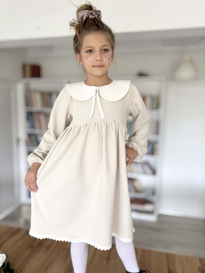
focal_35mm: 26
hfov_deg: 53.1
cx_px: 102
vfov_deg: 67.3
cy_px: 136
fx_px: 205
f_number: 1.6
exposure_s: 1/65
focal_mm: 5.96
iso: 125
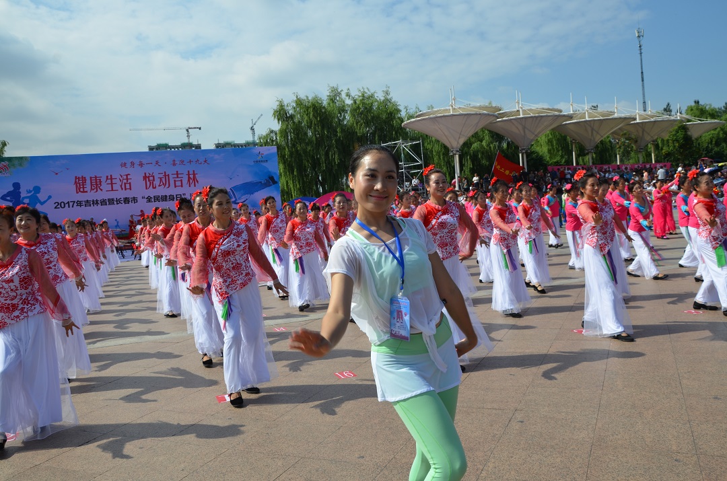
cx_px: 364
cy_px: 240
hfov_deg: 59.6
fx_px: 635
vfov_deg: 41.5
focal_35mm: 32
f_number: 9
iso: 100
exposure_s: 1/320
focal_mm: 21
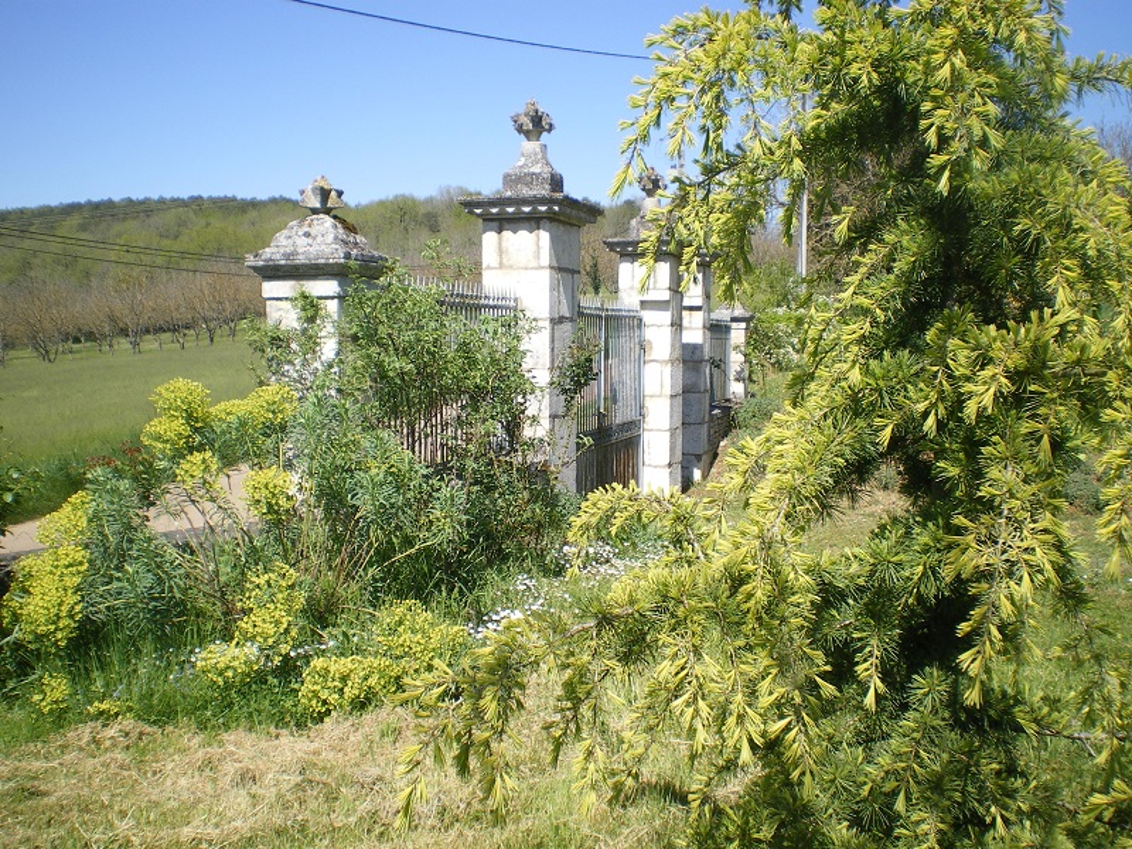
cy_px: 424
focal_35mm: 36
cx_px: 566
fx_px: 1177
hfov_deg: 51.4
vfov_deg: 39.7
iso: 50
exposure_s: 1/250
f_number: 4.6
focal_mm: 6.3
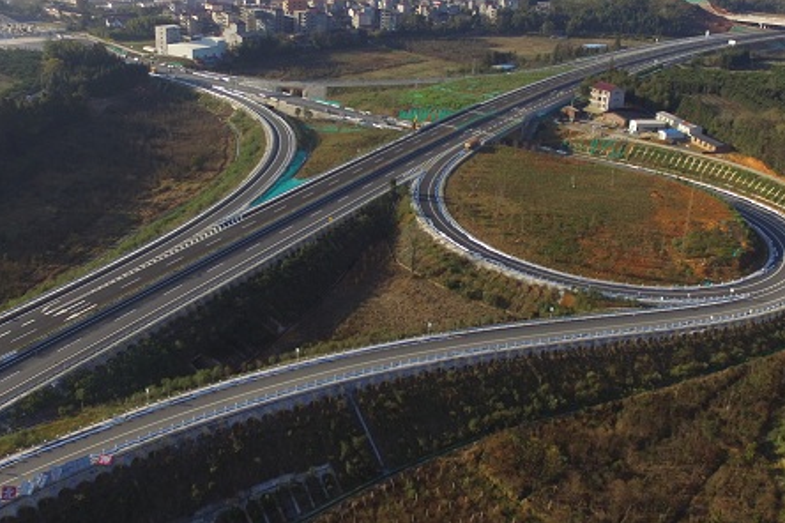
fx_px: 654
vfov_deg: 43.1
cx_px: 417
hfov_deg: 61.9
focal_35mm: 30
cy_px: 186
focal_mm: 3.61
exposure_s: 1/880
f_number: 2.8
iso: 100
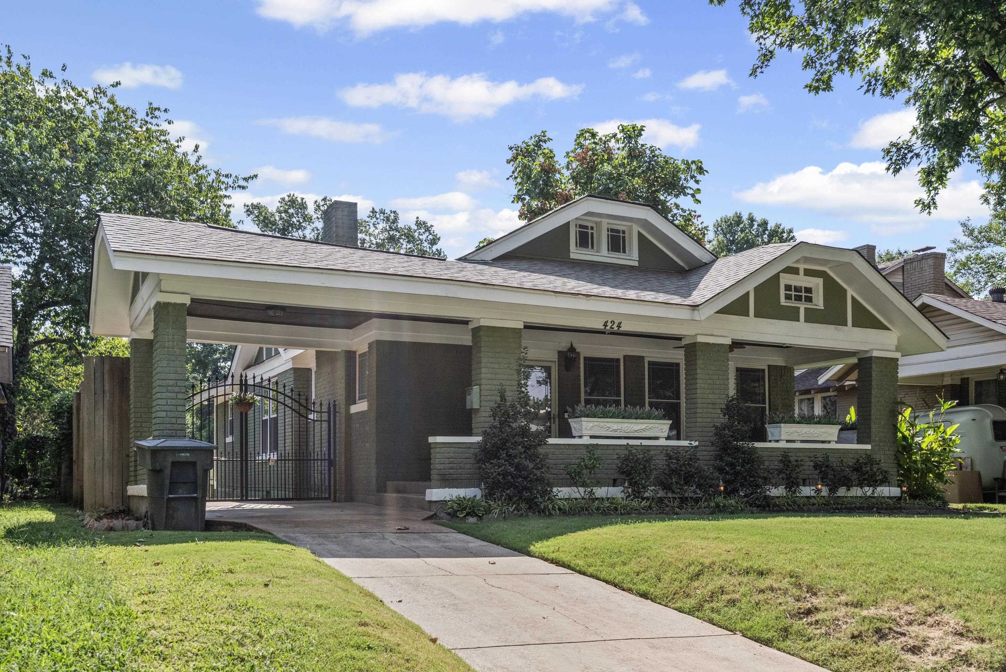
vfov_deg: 41.2
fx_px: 895
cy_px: 336
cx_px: 503
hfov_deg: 58.7
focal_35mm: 32
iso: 800
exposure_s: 1/800
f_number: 9
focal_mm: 32
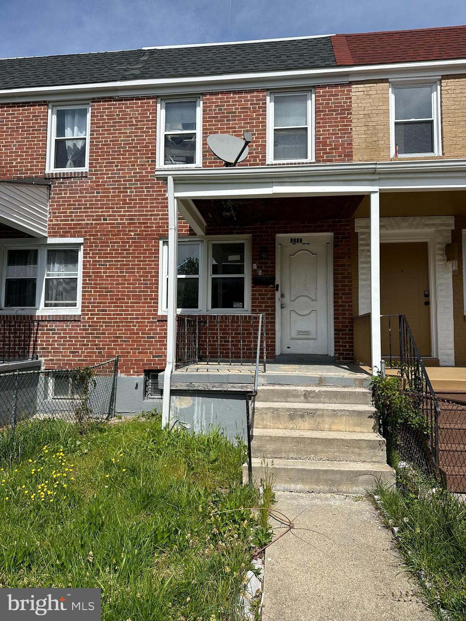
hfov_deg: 56.8
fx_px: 431
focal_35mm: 24
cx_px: 233
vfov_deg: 71.6
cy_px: 310
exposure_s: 1/6623
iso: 80
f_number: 1.78
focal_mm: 6.86
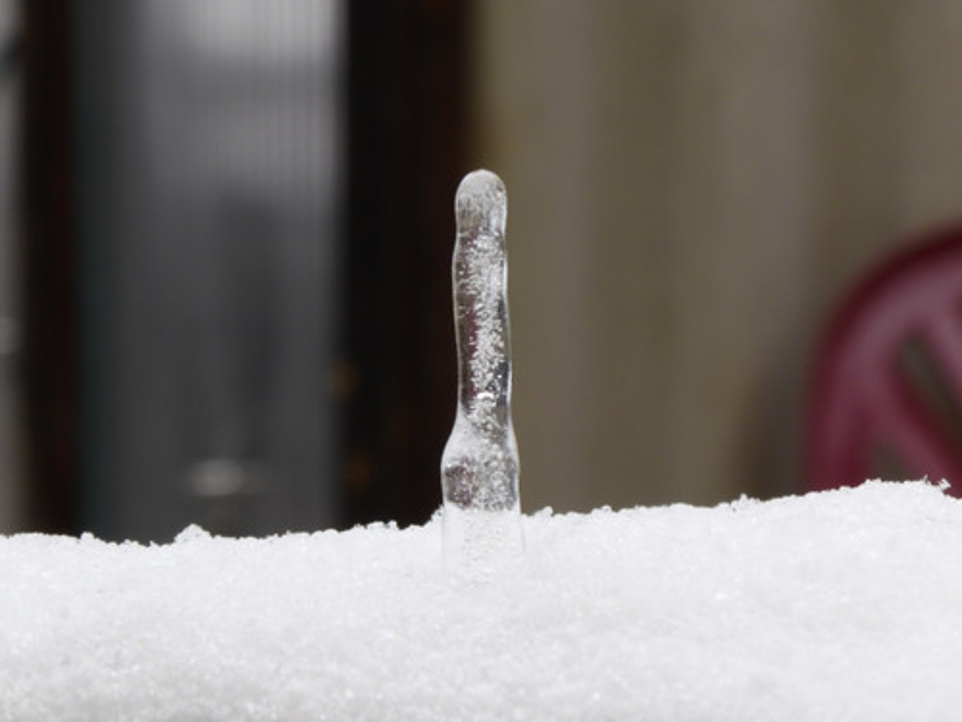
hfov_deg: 15.4
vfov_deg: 11.6
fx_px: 3557
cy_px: 361
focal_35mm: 128
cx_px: 481
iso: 160
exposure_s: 1/100
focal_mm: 22.8
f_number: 5.9
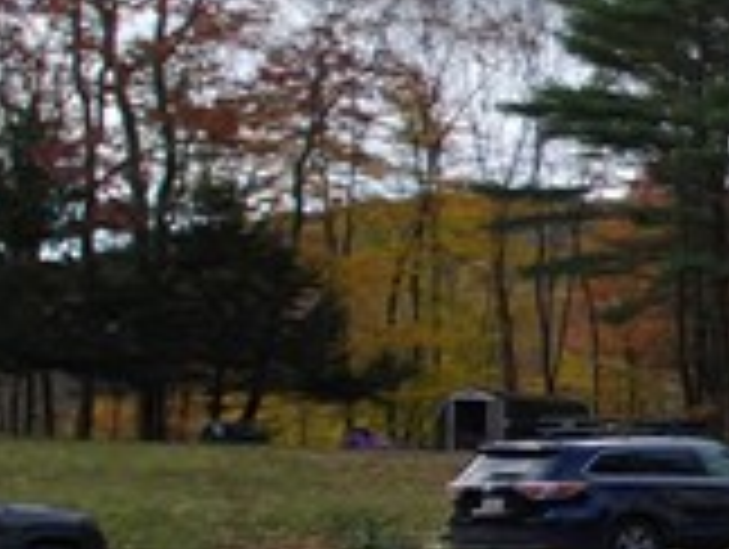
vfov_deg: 17.6
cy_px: 554
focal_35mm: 82
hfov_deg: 14.2
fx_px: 1729
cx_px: 1822
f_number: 1.9
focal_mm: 2.2
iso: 20
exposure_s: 1/405
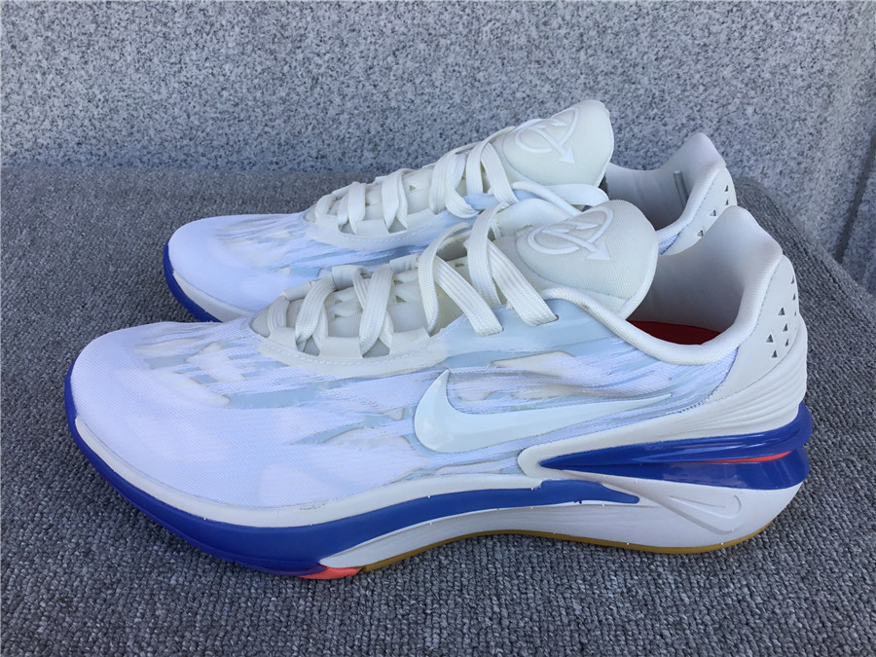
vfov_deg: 45.4
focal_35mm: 31
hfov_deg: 58.4
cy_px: 328
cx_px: 438
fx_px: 784
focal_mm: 3.3
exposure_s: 1/259
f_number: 2.4
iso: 25
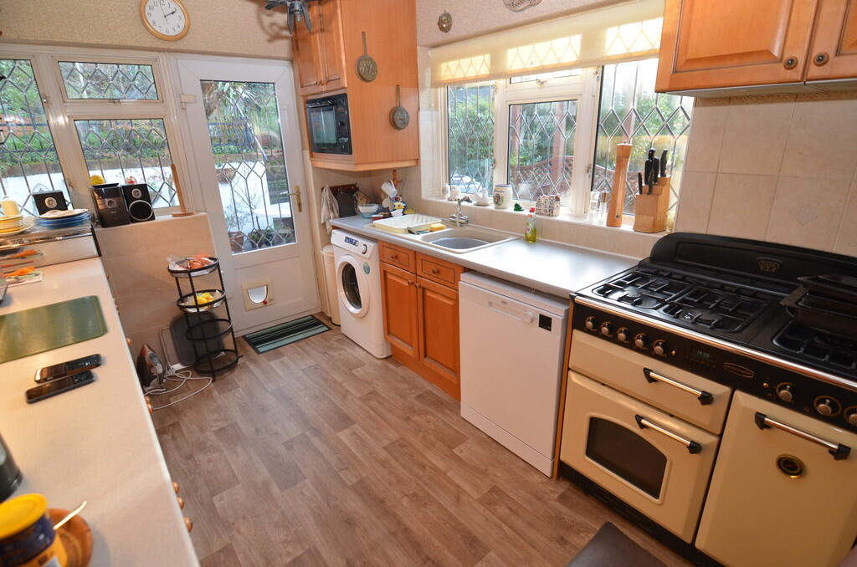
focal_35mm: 17
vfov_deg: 69.4
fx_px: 410
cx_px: 428
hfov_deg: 92.6
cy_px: 284
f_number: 4.5
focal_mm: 11.5
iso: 400
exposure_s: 1/80
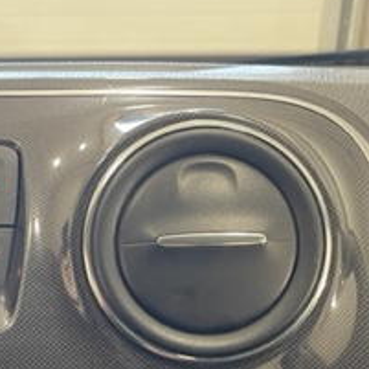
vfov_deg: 22.4
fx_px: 880
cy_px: 398
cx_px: -40
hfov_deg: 22.3
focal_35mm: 73
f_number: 1.6
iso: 400
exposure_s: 1/60
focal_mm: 4.2
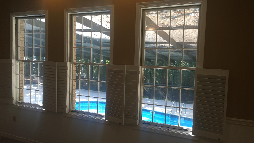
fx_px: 216
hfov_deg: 61.0
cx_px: 126
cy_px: 75
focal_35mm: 32
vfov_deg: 36.7
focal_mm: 4.15
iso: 32
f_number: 2.2
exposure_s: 1/30
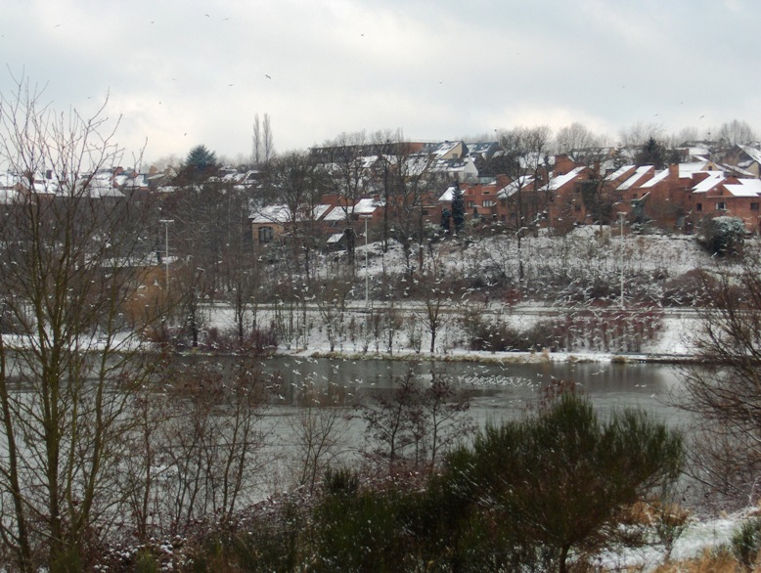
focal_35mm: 86
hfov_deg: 22.7
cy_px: 286
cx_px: 380
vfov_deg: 17.2
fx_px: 1894
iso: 100
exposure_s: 1/424
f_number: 3.9
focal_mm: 17.5
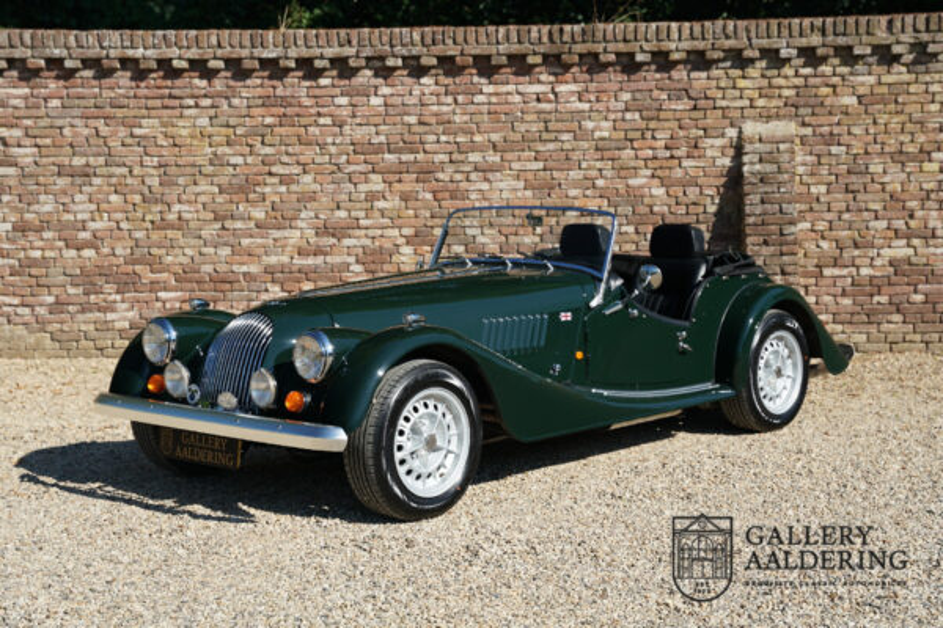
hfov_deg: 35.2
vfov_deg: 23.9
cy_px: 314
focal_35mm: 57
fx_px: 1485
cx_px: 472
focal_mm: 56.7
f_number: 5
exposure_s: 1/250
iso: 100
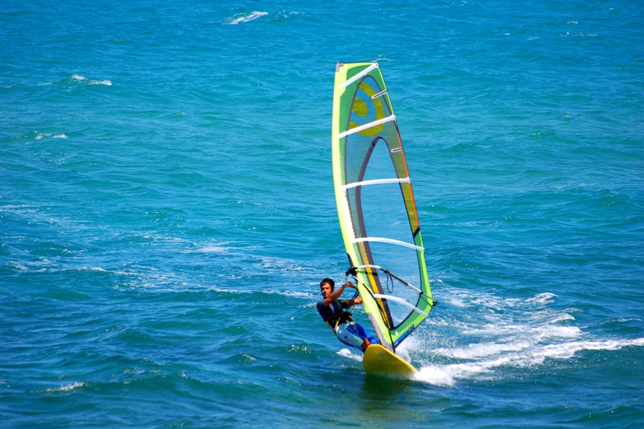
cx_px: 322
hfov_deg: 5.7
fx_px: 6435
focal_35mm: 360
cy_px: 214
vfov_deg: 3.8
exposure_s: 1/800
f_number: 5.6
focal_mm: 240
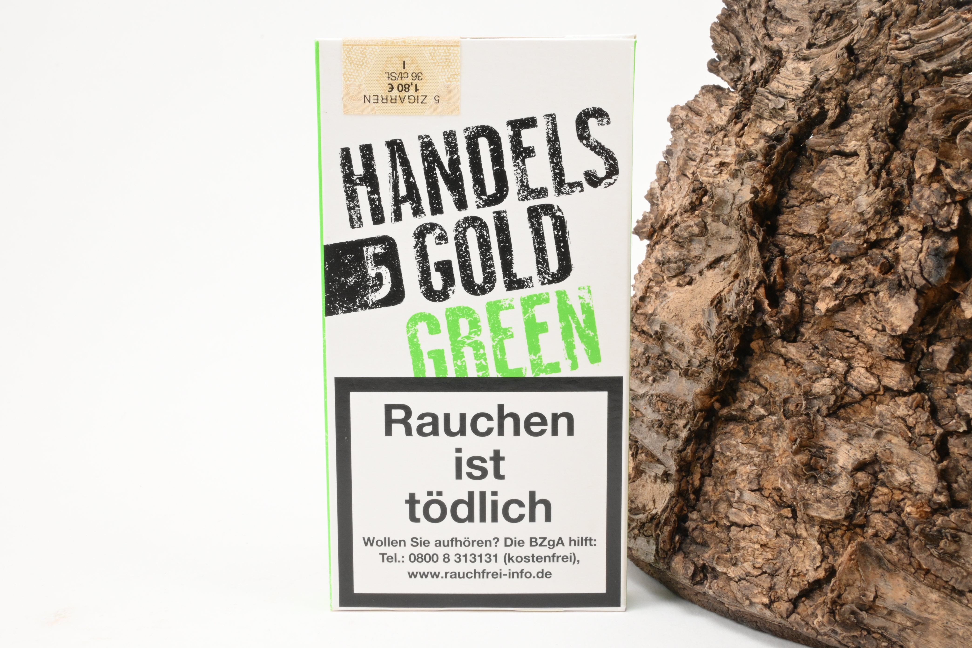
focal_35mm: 38
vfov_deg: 35.5
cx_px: 486
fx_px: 1012
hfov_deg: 51.3
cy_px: 324
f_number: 22
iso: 640
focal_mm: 25
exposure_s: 1/15
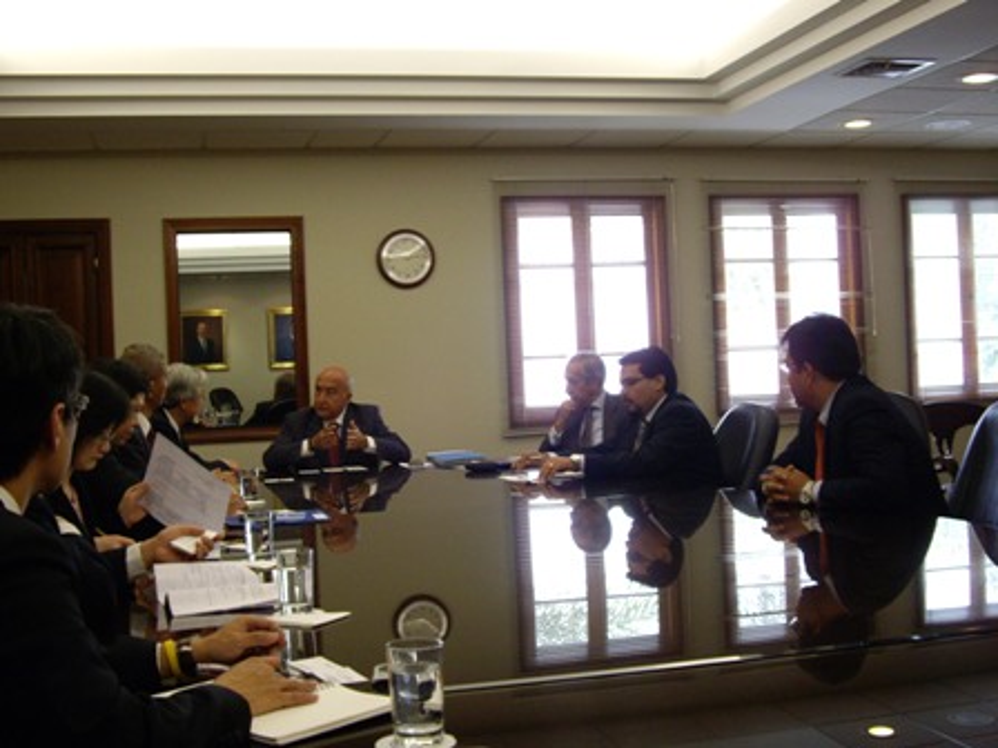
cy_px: 374
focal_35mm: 46
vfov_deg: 31.5
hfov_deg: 41.2
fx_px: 1326
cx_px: 499
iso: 400
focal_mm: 9.6
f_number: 3.1
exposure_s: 1/60
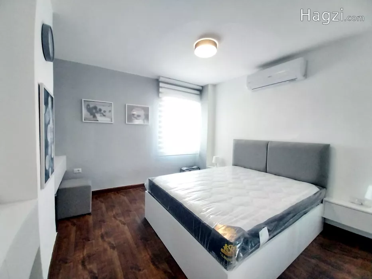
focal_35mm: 13
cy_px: 140
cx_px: 186
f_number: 2.2
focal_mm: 1.3
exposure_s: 1/25
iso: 320
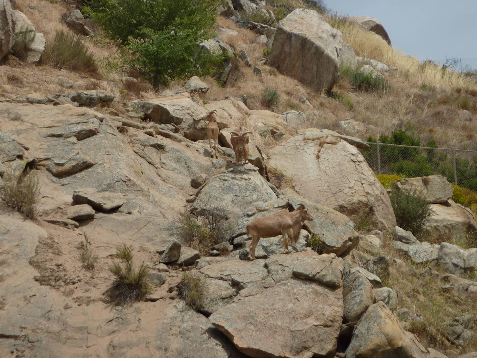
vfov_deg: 5.0
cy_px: 179
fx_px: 4134
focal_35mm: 300
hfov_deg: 6.6
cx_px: 238
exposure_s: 1/800
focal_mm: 49.2
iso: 80
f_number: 5.6
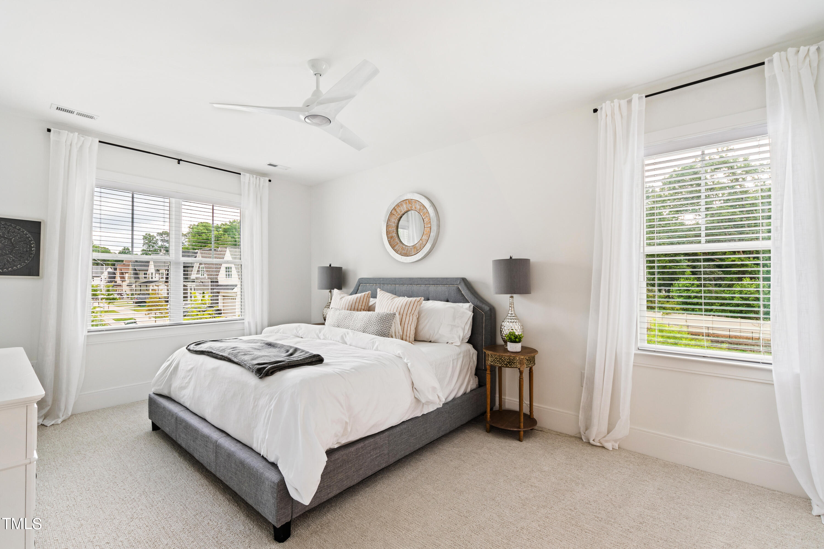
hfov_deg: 100.4
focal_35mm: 15
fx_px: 343
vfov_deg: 77.3
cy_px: 274
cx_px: 412
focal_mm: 10
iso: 100
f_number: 8
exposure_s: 1/6
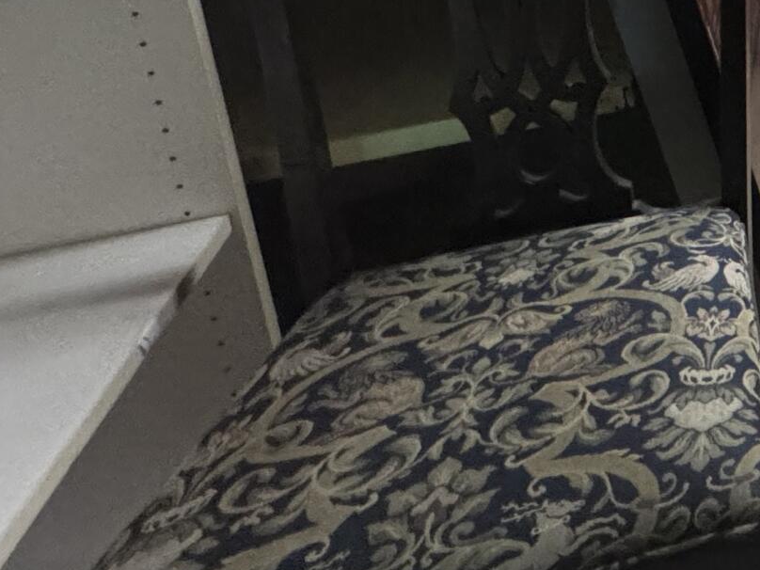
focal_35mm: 52
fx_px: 1142
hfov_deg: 23.1
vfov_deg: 22.3
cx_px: 1313
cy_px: -319
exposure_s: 1/60
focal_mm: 2.22
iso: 640
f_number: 2.2
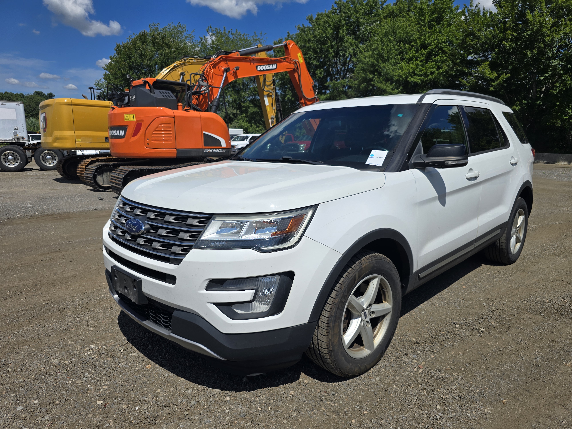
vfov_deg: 58.9
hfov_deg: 73.9
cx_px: 286
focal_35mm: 23
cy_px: 214
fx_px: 380
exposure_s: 1/1429
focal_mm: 6.3
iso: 12
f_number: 1.7
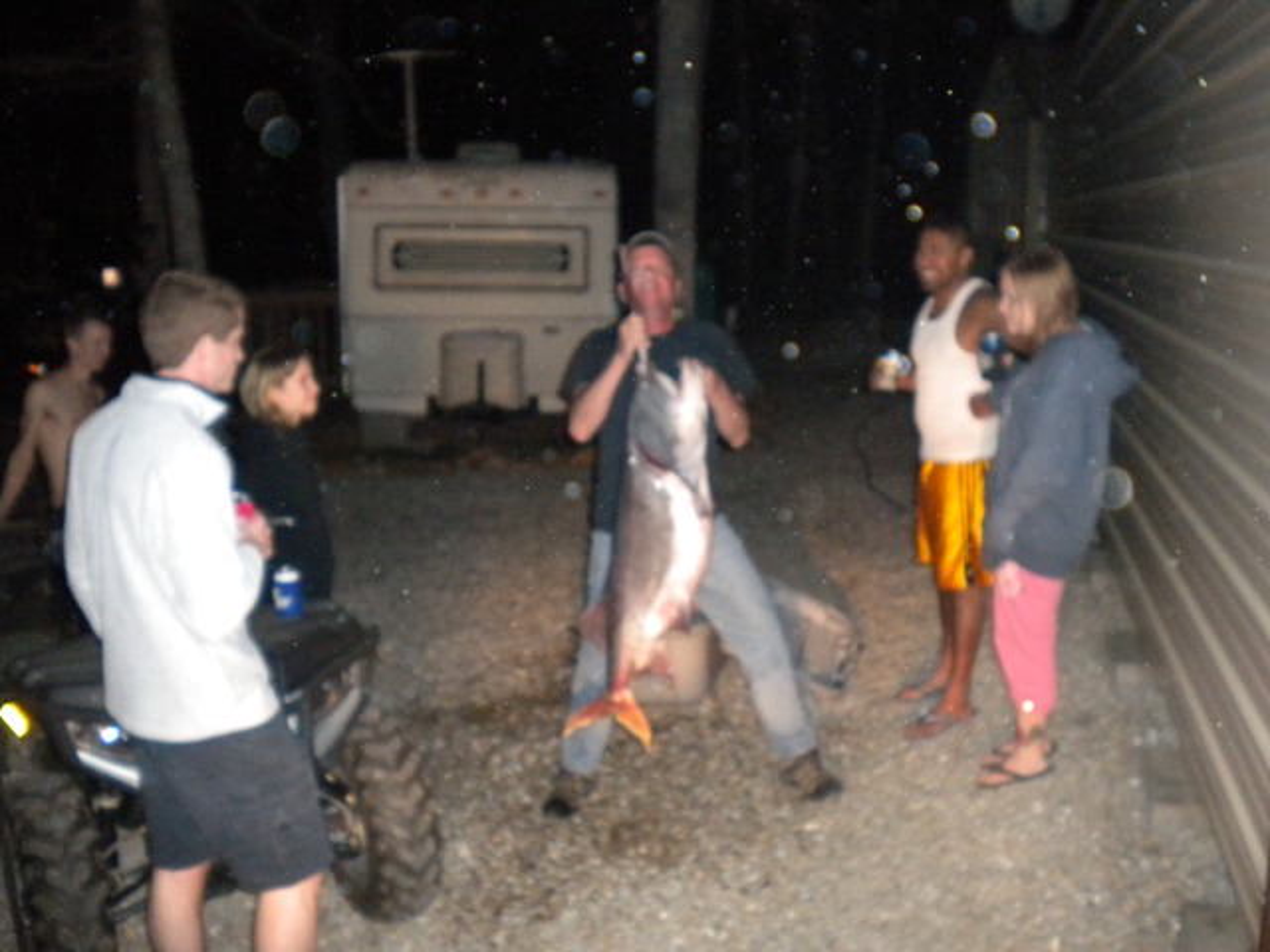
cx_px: 635
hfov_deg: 52.6
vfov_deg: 40.7
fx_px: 1284
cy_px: 476
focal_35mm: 35
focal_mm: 6.3
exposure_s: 1/30
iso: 717
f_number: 3.1
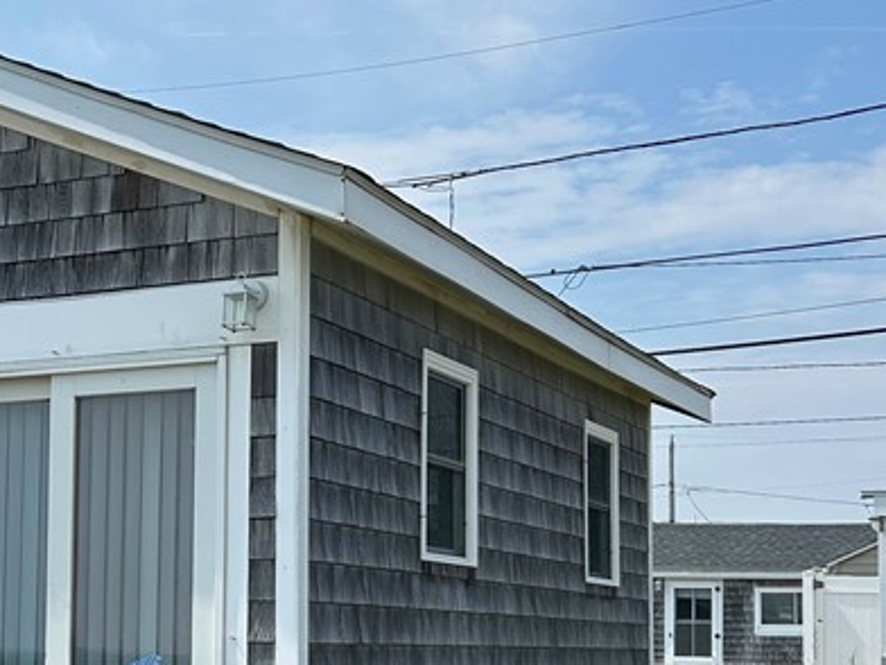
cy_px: 520
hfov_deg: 27.5
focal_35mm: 68
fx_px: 1740
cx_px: 79
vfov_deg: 21.4
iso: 50
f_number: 1.5
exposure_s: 1/5319
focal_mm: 5.7
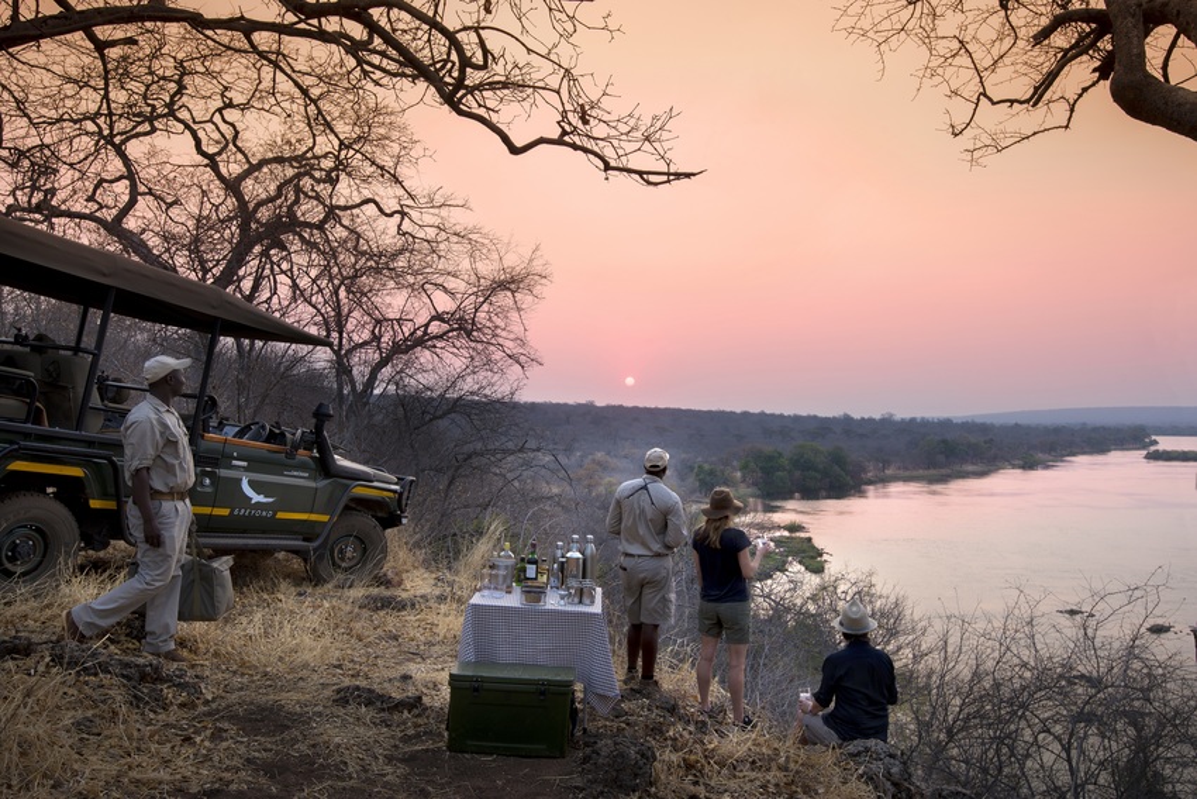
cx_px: 598
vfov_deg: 46.4
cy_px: 400
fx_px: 931
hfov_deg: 65.5
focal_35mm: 28
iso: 200
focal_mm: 28
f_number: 9.5
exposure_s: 1/20
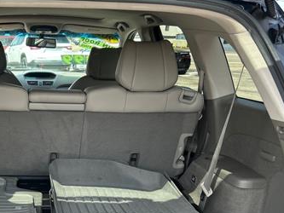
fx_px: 410
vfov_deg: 28.3
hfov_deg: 36.3
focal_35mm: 50
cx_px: 40
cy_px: 182
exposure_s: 1/643
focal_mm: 5.7
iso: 50
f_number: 1.5
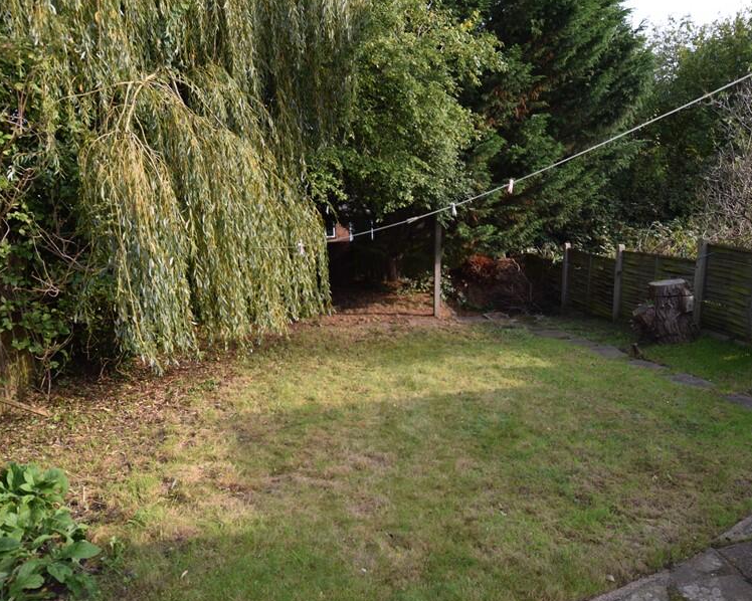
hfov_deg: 64.0
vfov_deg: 53.1
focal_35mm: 27
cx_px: 397
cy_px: 322
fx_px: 601
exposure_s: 1/125
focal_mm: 14
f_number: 5.6
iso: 110
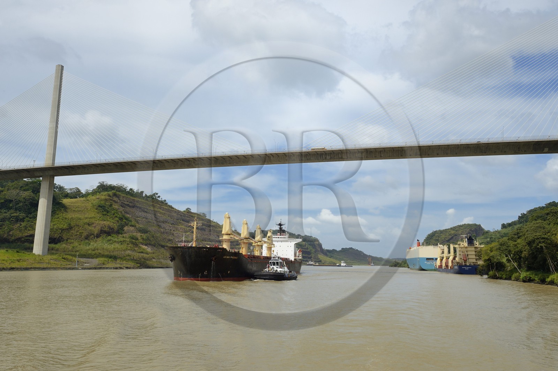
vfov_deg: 44.9
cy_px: 186
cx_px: 279
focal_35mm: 29
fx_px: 449
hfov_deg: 63.7
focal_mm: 29
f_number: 14
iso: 200
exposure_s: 1/320
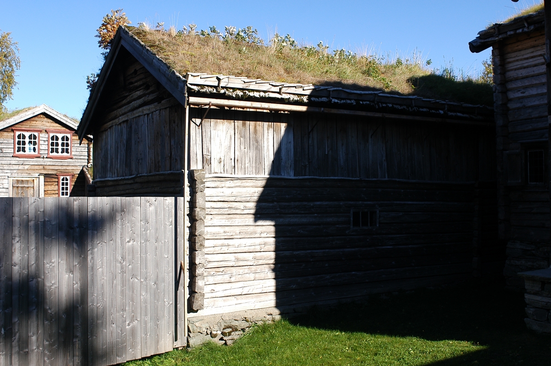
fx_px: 551
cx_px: 276
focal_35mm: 36
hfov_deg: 53.2
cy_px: 183
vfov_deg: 36.8
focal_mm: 24
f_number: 4.5
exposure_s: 1/800
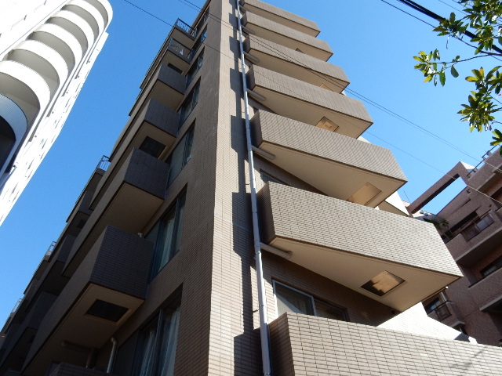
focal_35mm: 25
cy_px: 188
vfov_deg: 54.9
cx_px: 251
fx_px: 363
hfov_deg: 69.4
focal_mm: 4.5
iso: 125
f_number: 3.7
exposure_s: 1/640
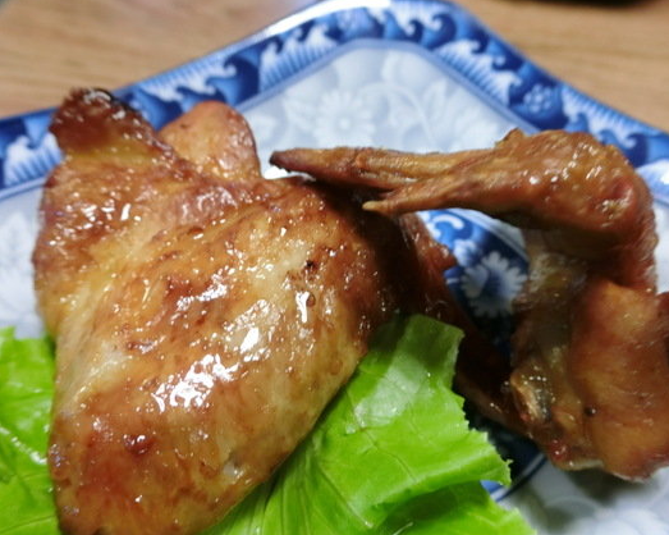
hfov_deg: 62.0
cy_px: 282
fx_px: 554
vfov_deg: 51.5
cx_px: 382
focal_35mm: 28
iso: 400
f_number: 2.8
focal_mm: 5.4
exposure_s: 1/5
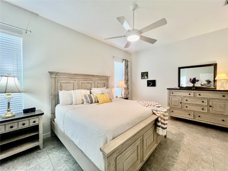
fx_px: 86
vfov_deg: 89.9
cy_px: 86
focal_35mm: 13
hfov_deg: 106.2
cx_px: 114
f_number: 1.8
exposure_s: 1/120
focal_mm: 1.57
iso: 200
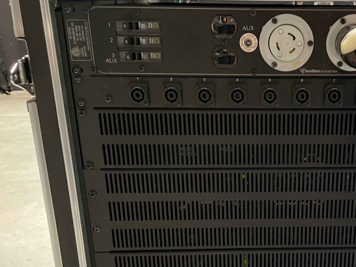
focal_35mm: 44
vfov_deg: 32.7
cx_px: 277
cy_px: 167
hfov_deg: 41.4
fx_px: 452
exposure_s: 1/30
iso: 800
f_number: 1.6
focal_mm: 4.2
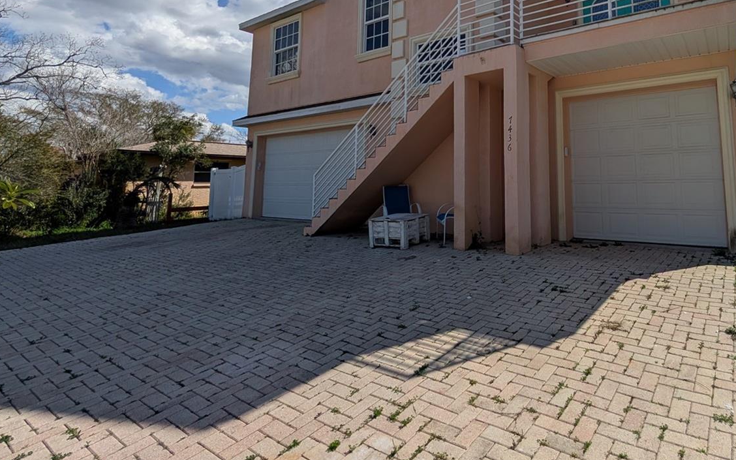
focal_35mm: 18
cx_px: 501
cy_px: 138
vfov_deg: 62.7
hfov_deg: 87.3
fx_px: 361
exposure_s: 1/9804
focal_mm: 2.02
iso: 57
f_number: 1.7
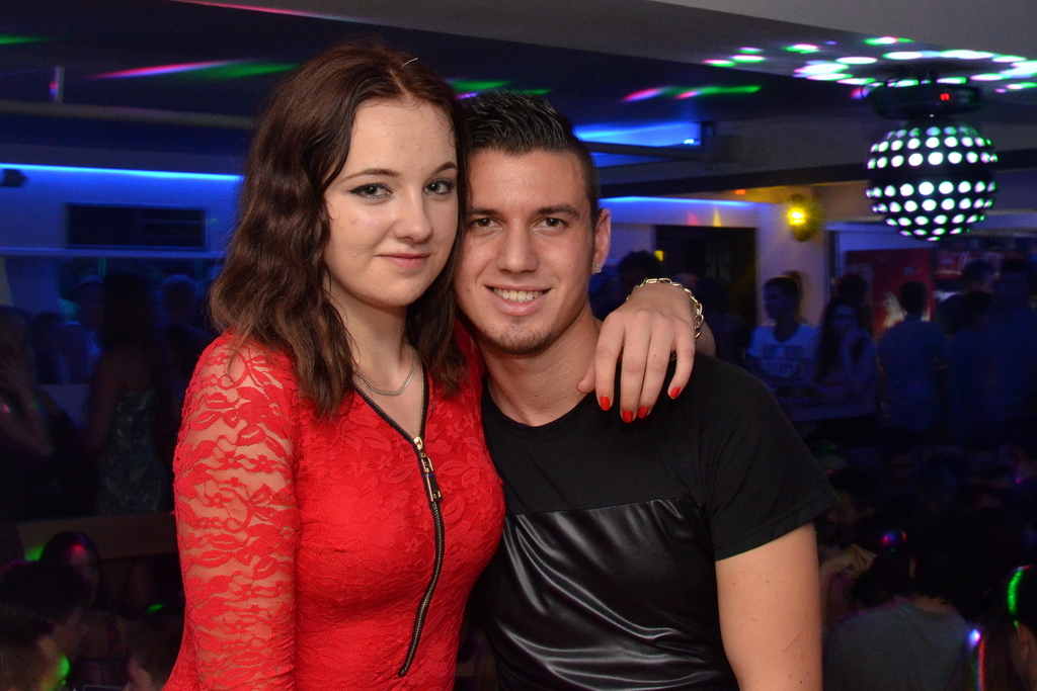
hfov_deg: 46.4
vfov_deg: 31.9
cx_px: 518
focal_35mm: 42
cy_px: 346
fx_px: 1210
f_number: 10
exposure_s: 1/5
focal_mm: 28
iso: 1600
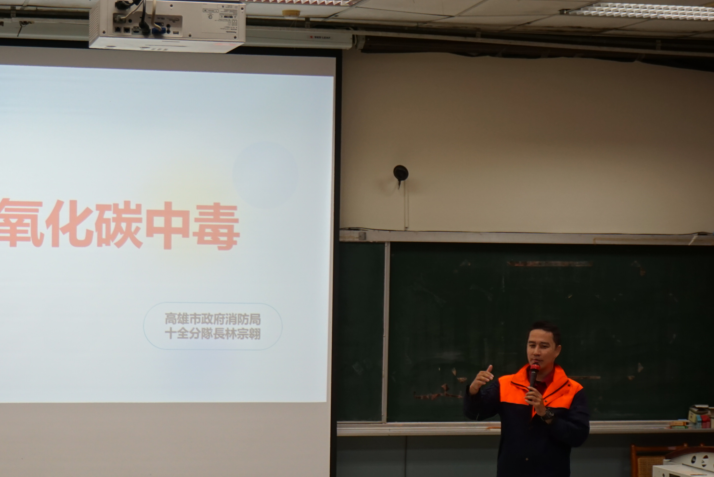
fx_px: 1687
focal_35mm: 85
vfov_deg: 16.1
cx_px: 272
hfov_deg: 23.8
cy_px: 317
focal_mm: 38
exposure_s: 1/60
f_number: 5.6
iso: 400
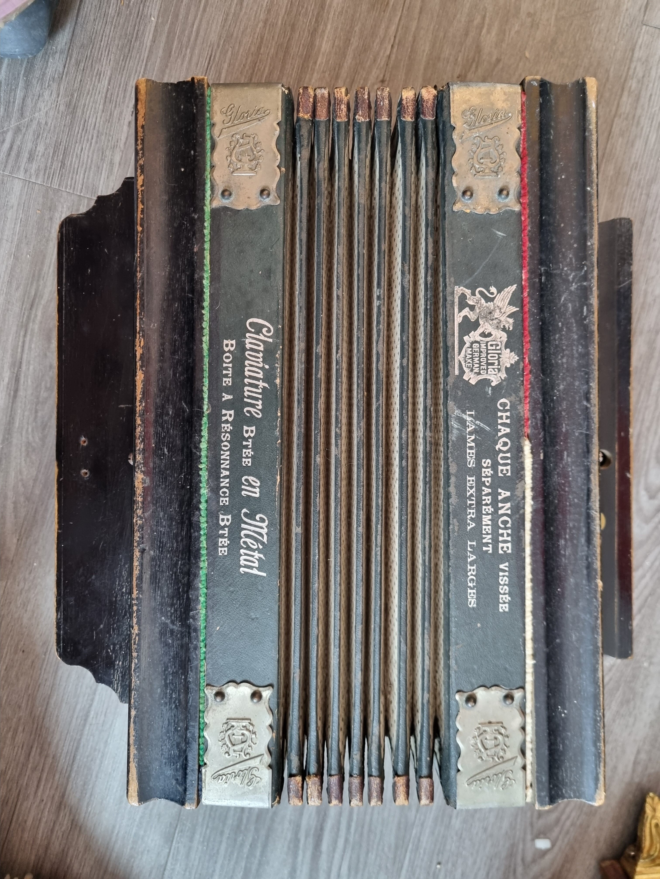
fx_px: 661
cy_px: 440
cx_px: 330
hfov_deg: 53.1
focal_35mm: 26
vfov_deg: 67.3
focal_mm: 5.4
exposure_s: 1/50
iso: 500
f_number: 1.8
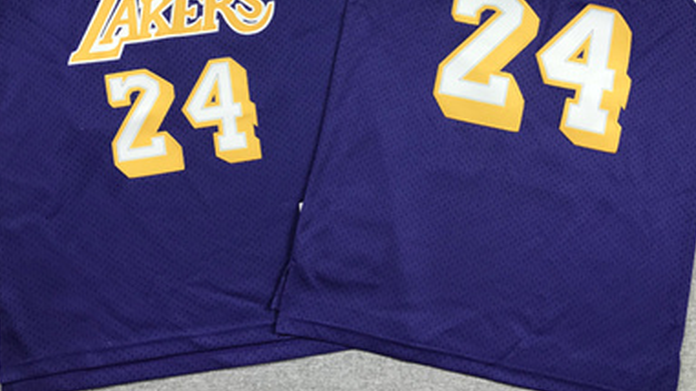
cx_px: 353
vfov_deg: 29.2
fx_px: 738
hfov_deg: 50.5
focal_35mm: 40
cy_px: 94
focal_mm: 3.99
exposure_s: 1/100
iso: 32
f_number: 1.8
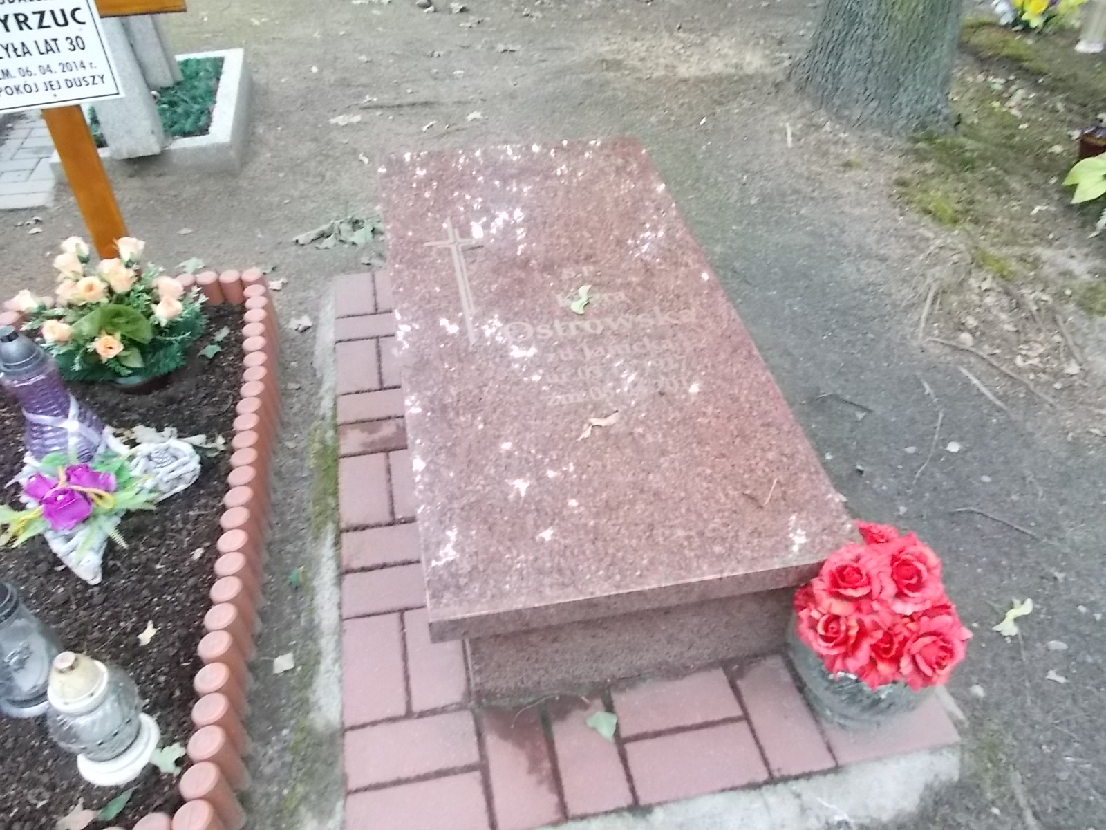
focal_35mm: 26
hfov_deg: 67.3
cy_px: 415
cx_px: 553
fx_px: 831
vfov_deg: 53.1
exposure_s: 1/60
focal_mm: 4.6
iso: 400
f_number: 3.2
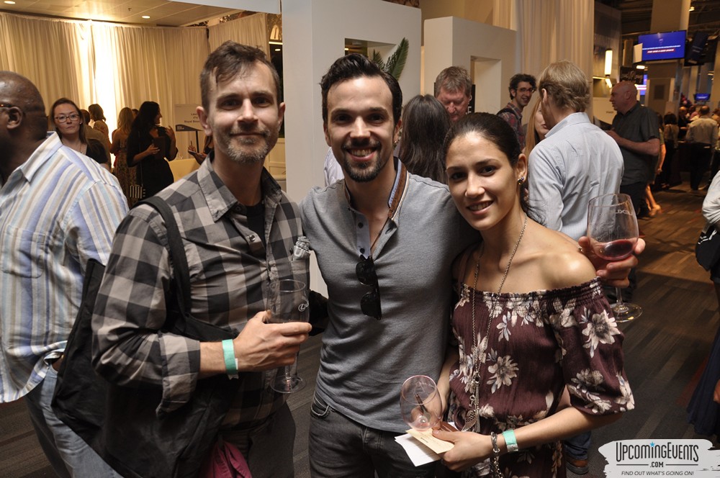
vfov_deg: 47.8
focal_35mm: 27
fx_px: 539
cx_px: 360
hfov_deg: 67.4
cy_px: 239
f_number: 5
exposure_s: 1/30
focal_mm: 18
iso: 400
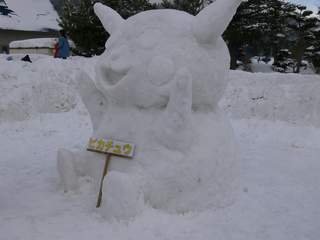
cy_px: 120
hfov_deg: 50.1
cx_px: 160
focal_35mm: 37
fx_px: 342
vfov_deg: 38.7
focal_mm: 7.9
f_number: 8
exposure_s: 1/400
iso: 80
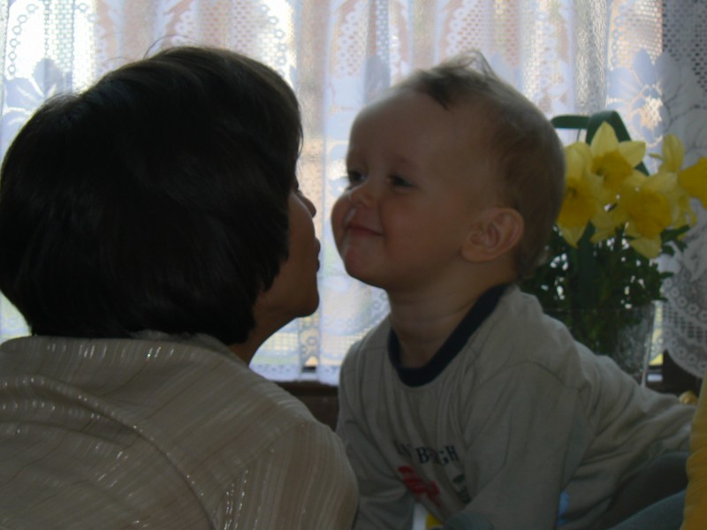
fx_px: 5229
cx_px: 354
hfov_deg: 7.7
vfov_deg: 5.8
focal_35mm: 256
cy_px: 265
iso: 80
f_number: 4
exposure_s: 1/80
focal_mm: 42.6
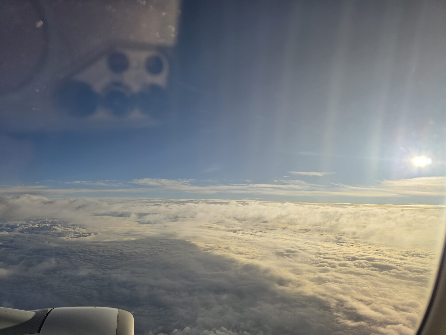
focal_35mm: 23
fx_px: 296
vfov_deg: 58.9
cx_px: 223
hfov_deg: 73.9
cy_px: 168
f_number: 1.7
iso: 50
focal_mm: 6.3
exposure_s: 1/7944
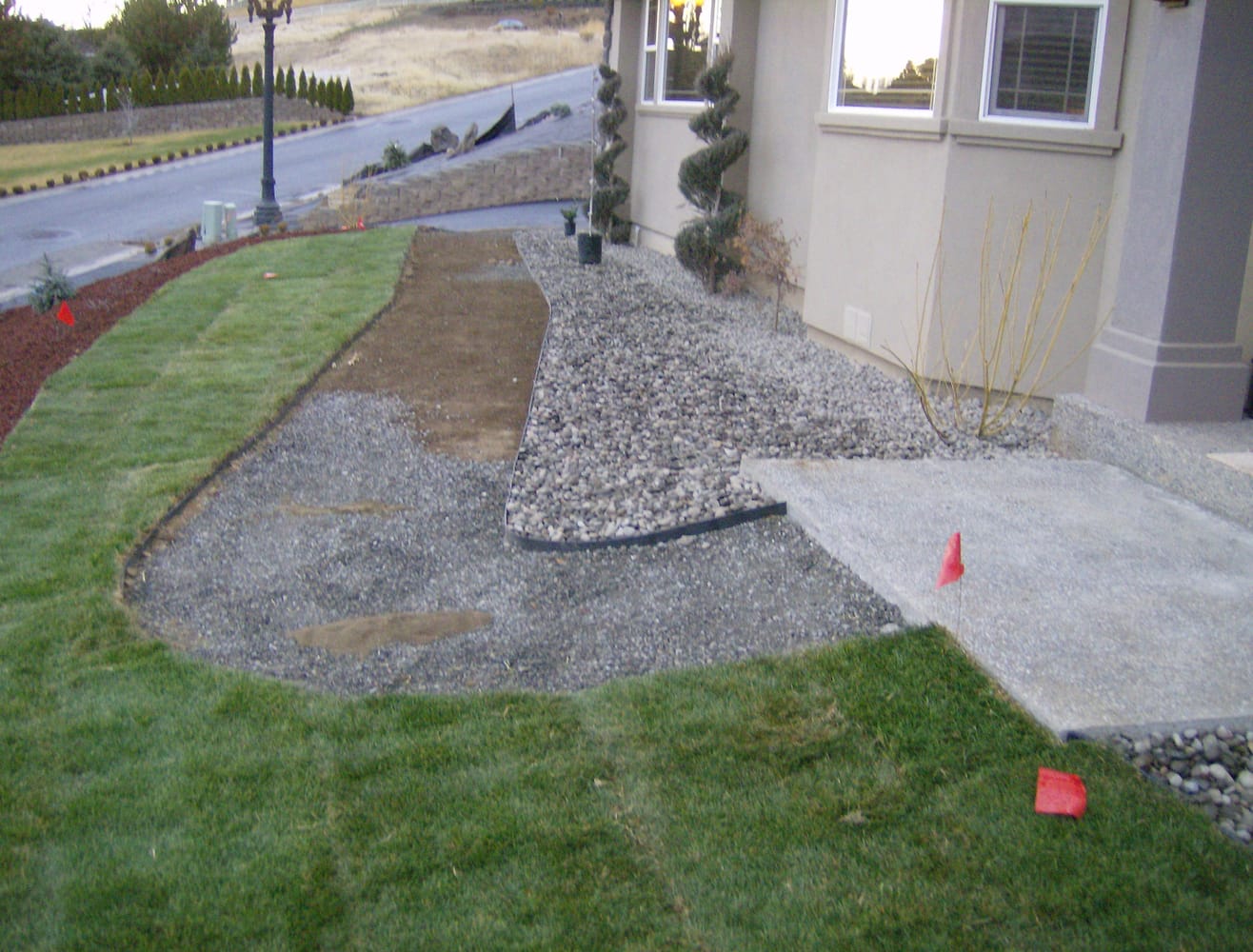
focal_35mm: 36
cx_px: 626
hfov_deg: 51.1
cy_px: 476
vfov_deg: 40.0
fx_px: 1309
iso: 200
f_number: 2.8
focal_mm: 6
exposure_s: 1/60.6
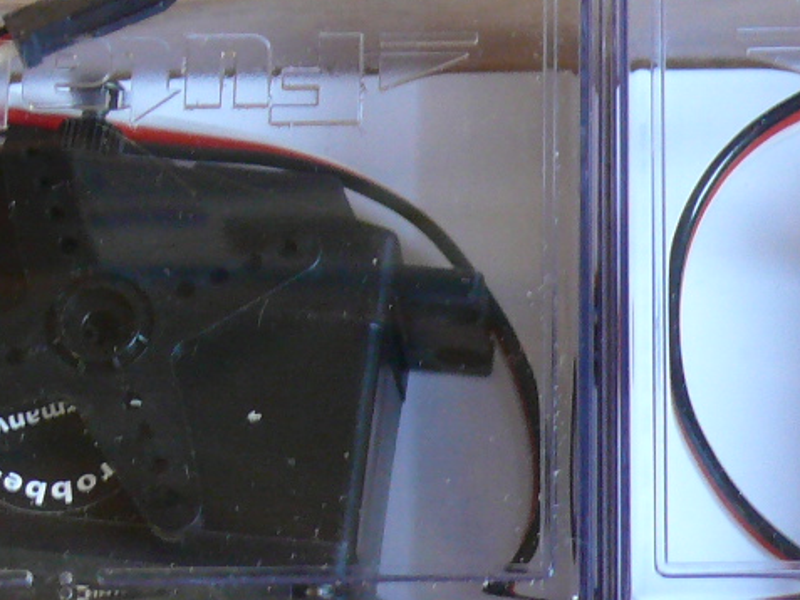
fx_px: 3953
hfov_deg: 11.5
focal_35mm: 171
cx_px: 599
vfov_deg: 8.7
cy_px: 551
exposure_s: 1/20
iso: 200
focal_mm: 9.4
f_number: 3.2
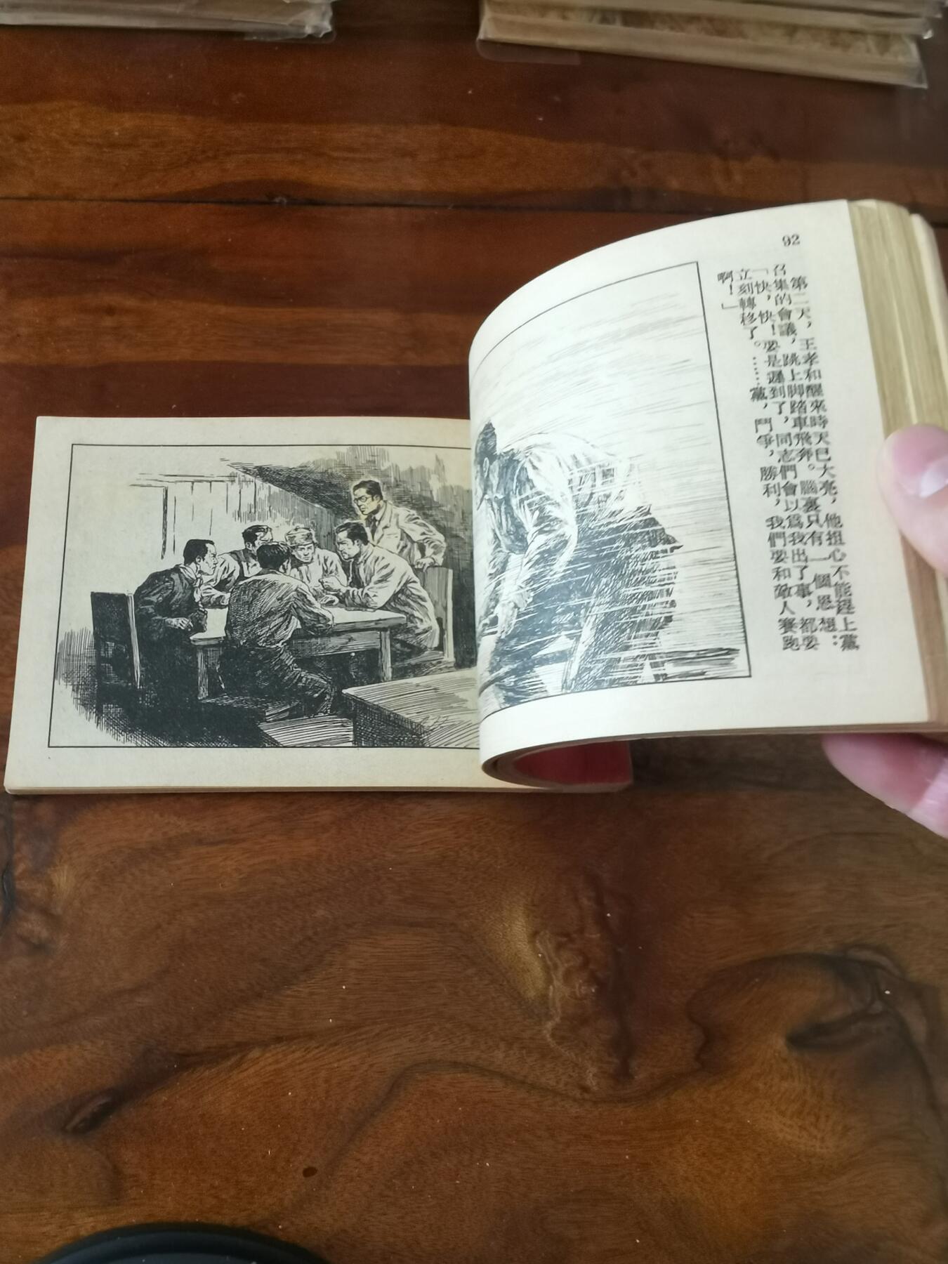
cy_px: 632
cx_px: 474
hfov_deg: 51.4
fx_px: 986
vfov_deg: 65.3
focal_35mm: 27
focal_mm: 2.26
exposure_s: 1/33.3
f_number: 2.2
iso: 160
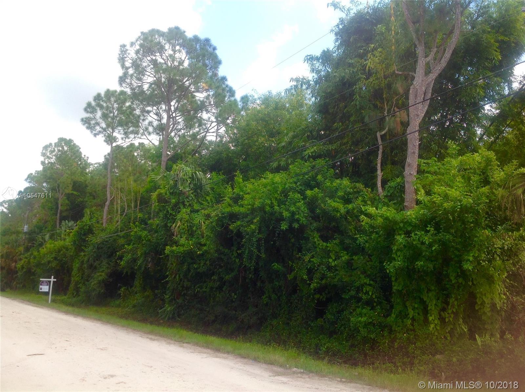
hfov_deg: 52.7
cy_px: 196
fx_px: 530
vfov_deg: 40.6
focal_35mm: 35
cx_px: 262
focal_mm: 4.28
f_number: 2.4
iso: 50
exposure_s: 1/549
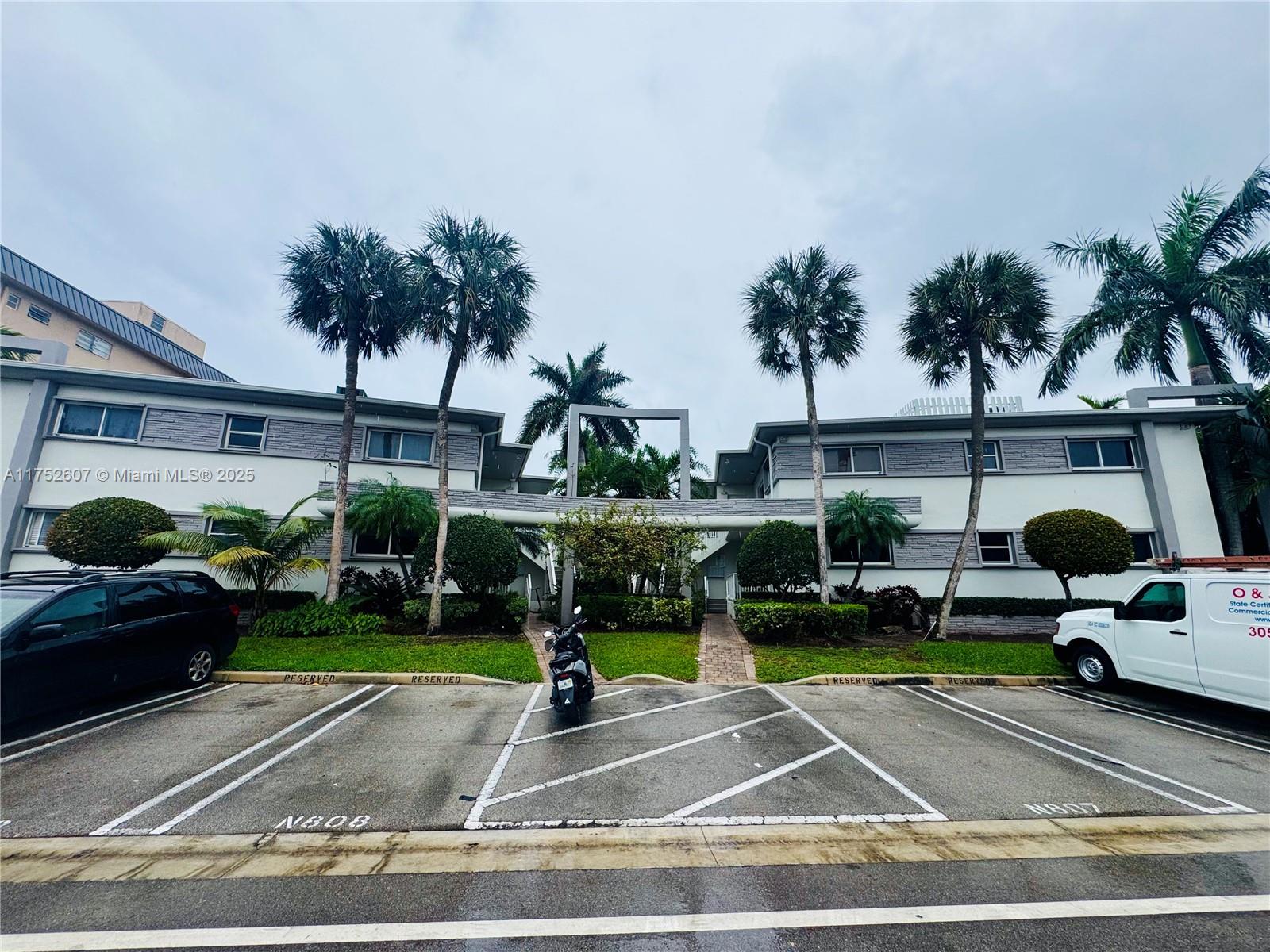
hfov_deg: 102.1
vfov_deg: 85.7
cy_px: 476
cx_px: 635
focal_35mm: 14
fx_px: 514
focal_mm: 2.22
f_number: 2.2
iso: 40
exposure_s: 1/720
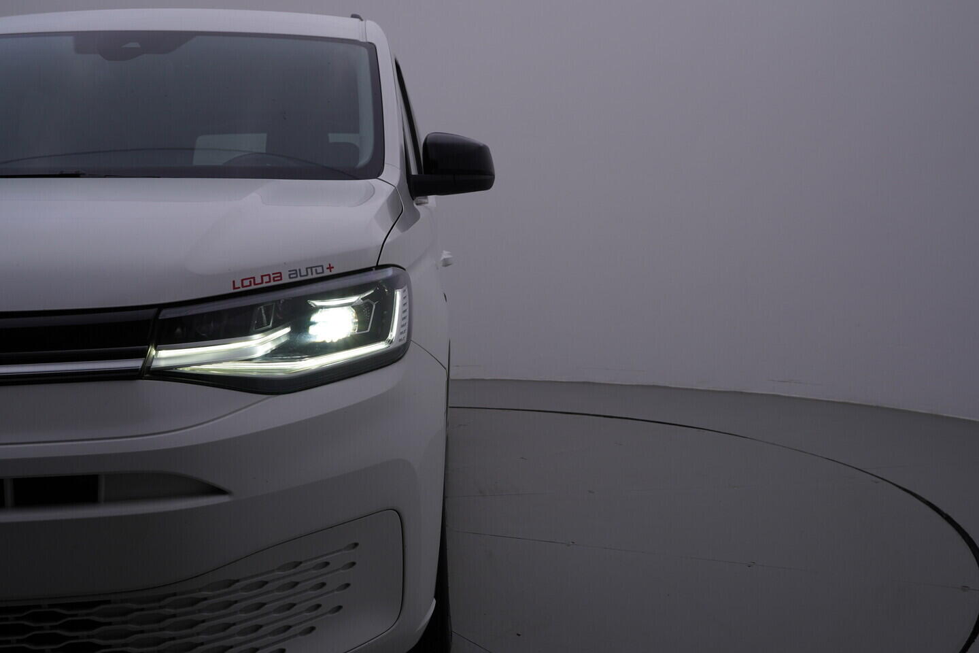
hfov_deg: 53.1
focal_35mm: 36
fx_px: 979
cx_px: 490
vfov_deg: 36.9
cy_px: 326
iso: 125
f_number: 6.3
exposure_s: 1/200
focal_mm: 24
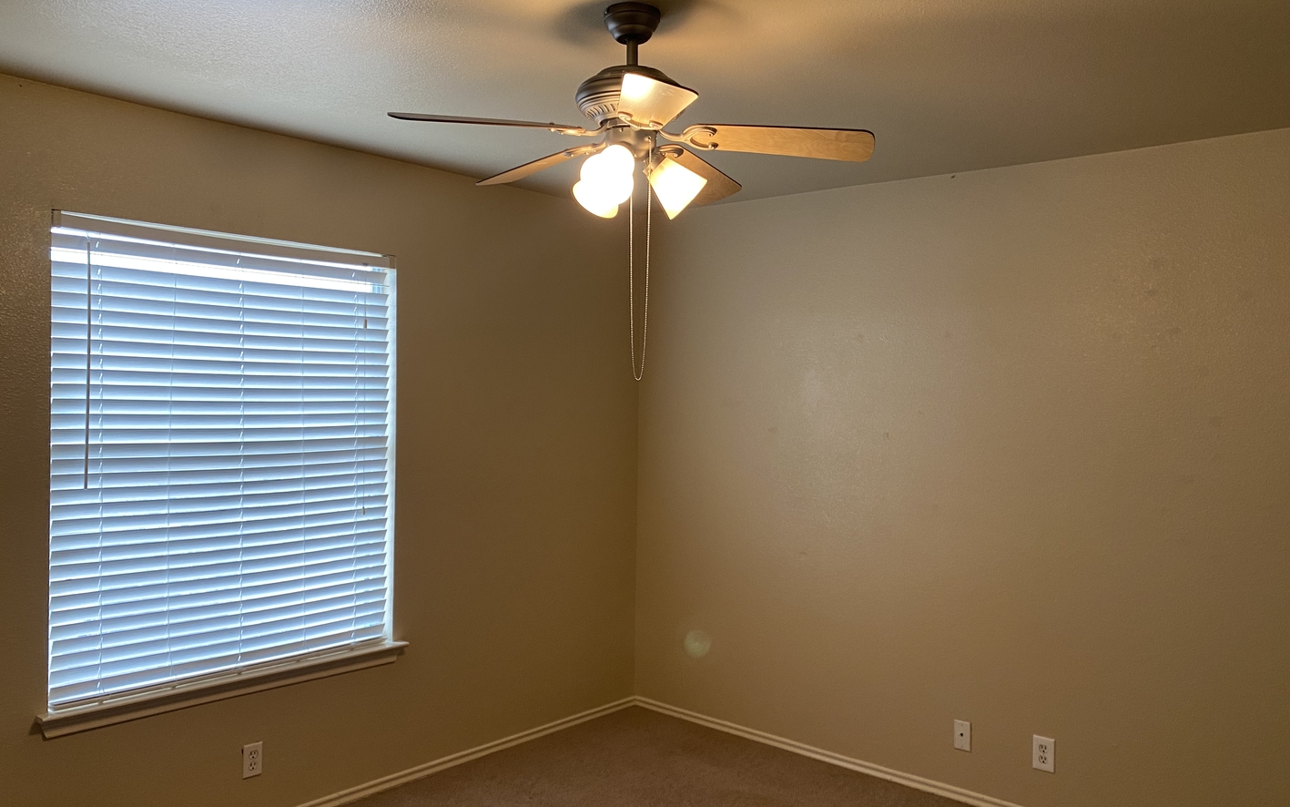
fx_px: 985
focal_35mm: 28
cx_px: 643
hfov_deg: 66.5
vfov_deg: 44.6
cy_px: 410
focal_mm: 4.25
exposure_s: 1/60
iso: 80
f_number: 1.8
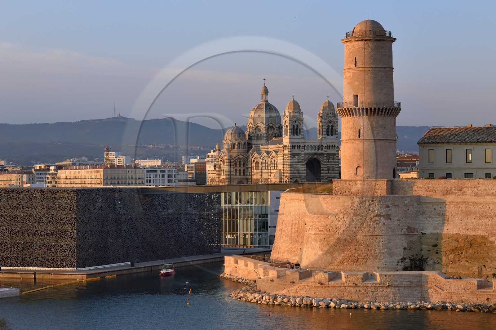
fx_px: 1308
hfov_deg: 21.5
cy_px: 165
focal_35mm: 95
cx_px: 248
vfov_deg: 14.4
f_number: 5.6
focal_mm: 95
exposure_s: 1/320
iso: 200
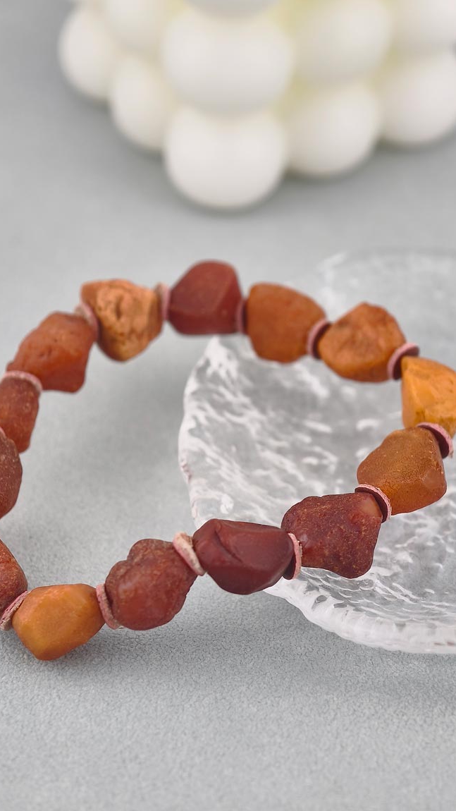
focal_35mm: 93
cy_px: 405
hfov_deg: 13.0
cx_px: 230
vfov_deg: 22.9
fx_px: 1999
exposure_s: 1/160
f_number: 2.67
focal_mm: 22.48
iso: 125
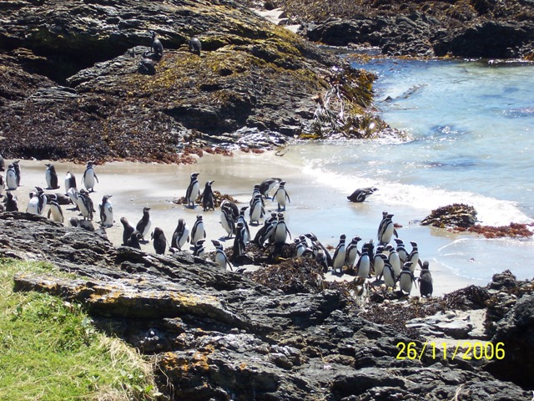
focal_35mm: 144
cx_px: 267
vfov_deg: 10.3
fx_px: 2221
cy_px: 200
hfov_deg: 13.7
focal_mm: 22.4
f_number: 4.9
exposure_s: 1/180
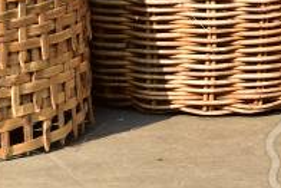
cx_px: 592
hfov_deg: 2.8
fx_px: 5804
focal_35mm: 743
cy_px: -428
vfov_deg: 1.8
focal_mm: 112
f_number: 5
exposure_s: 1/320
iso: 100
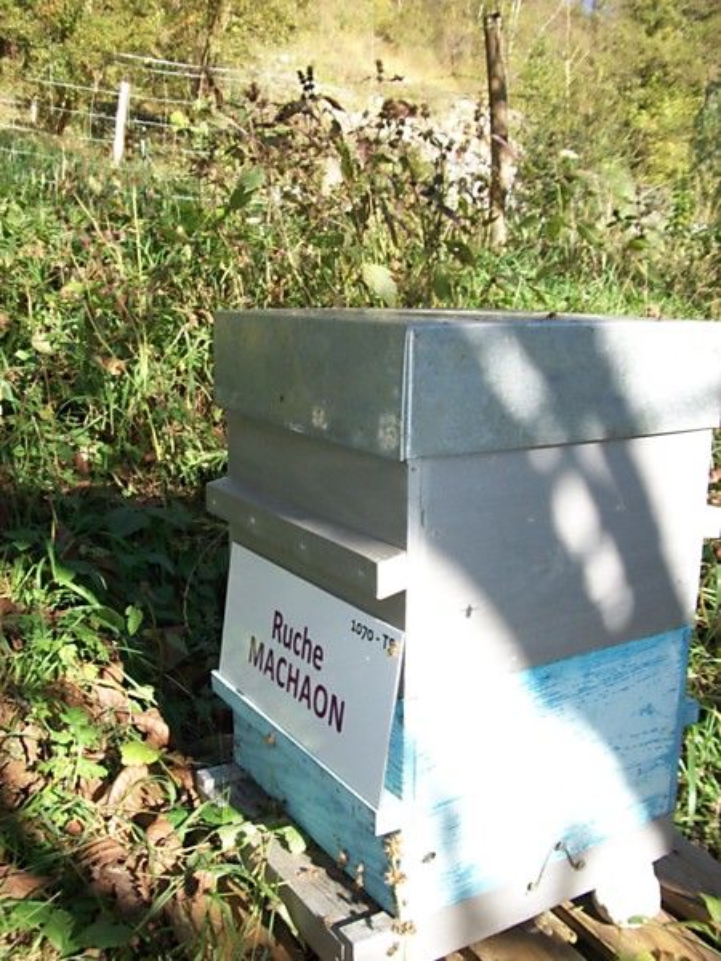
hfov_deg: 44.2
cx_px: 360
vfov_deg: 56.8
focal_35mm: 32
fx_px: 889
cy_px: 480
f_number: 2.9
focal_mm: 5.7
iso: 80
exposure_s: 1/320
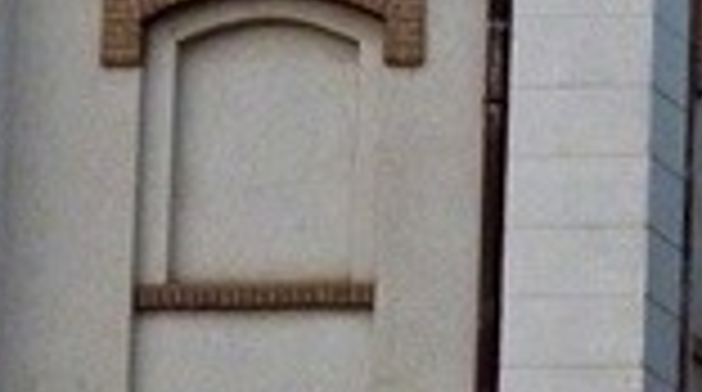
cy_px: 162
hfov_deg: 4.0
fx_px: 9994
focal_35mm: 538
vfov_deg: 2.2
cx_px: 1233
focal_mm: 15.8
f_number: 4.3
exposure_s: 1/10
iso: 400
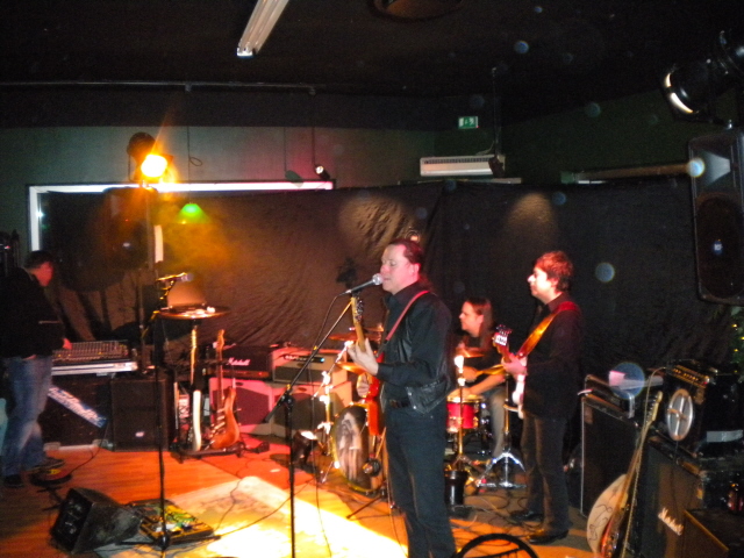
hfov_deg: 52.6
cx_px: 372
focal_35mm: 35
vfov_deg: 40.7
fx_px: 752
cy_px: 279
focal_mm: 6.3
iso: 800
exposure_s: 1/30
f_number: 3.1
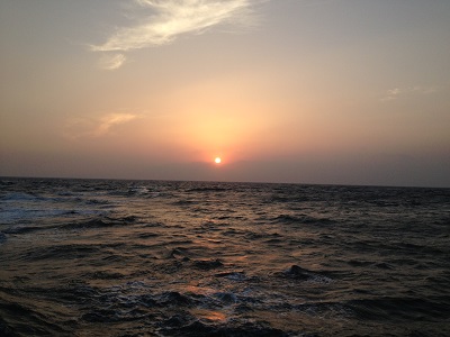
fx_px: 455
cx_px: 225
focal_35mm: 35
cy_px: 168
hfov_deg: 52.6
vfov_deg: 40.7
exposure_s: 1/1175
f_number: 2.4
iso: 50
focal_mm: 4.28
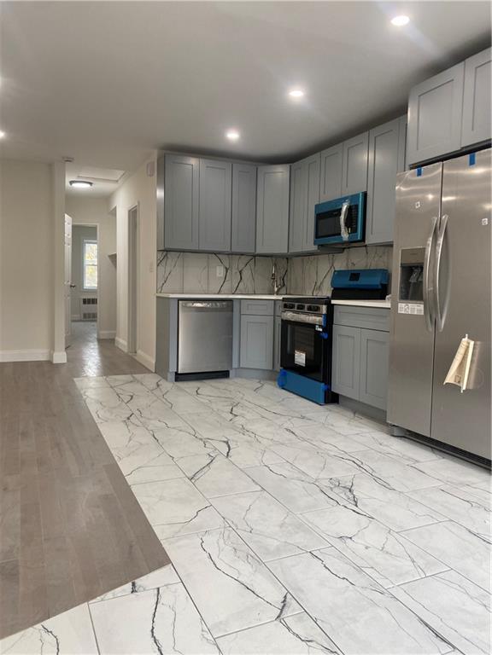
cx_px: 246
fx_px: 493
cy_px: 328
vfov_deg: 67.3
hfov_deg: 53.1
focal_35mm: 26
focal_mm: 4.25
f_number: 1.8
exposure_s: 1/120
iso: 125
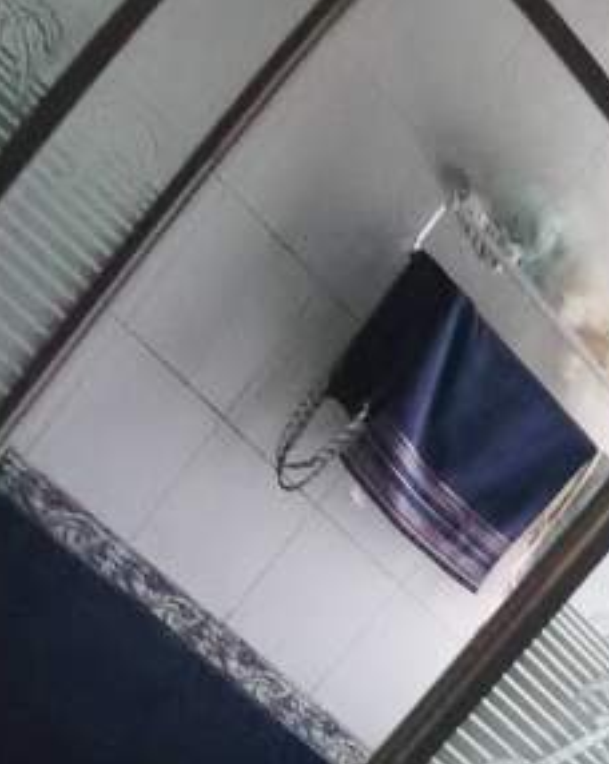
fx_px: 1400
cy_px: 1209
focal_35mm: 62
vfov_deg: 23.2
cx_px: 777
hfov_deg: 22.2
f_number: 2.4
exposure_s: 1/16.7
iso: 640
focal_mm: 1.78
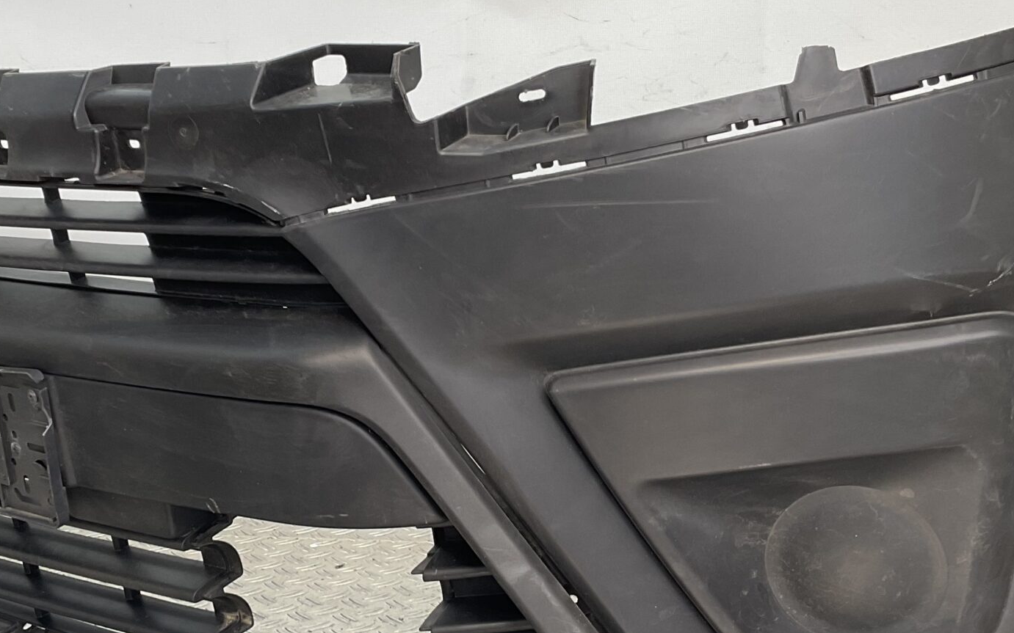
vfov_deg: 22.7
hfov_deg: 35.6
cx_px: 402
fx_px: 1575
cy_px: 326
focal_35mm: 57
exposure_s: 1/105
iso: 16
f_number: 1.8
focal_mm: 3
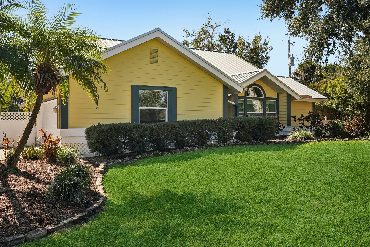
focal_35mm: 34
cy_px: 124
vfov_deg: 38.4
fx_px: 355
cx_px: 185
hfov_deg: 55.1
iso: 400
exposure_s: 1/500
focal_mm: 34.5
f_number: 8
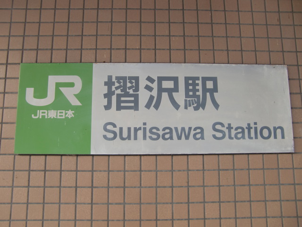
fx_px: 244
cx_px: 151
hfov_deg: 63.4
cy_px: 114
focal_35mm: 28
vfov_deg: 49.7
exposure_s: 1/60
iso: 64
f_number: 2.6
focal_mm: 4.9
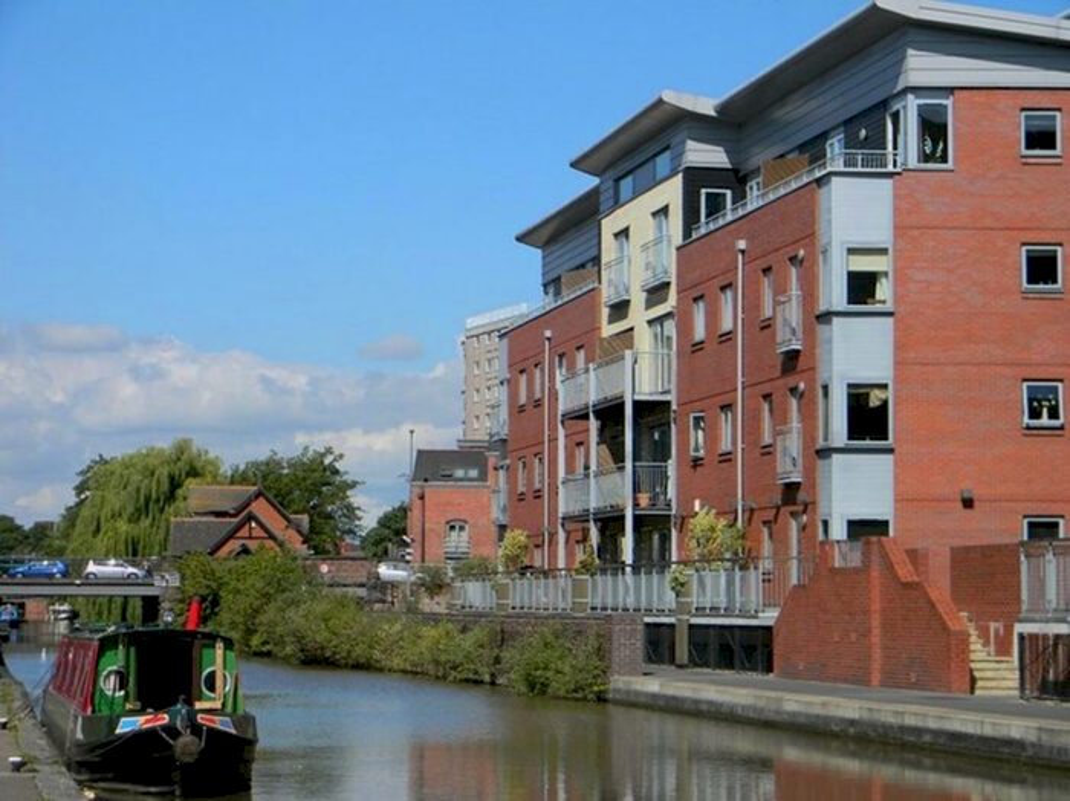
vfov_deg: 17.8
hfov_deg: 23.6
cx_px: 535
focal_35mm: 83
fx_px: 2564
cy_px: 400
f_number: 4.5
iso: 80
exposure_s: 1/758
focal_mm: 15.1
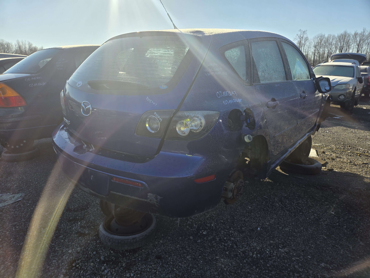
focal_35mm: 23
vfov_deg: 58.9
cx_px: 185
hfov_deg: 73.9
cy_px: 139
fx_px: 246
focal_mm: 5.4
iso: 25
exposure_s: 1/1761
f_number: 1.8
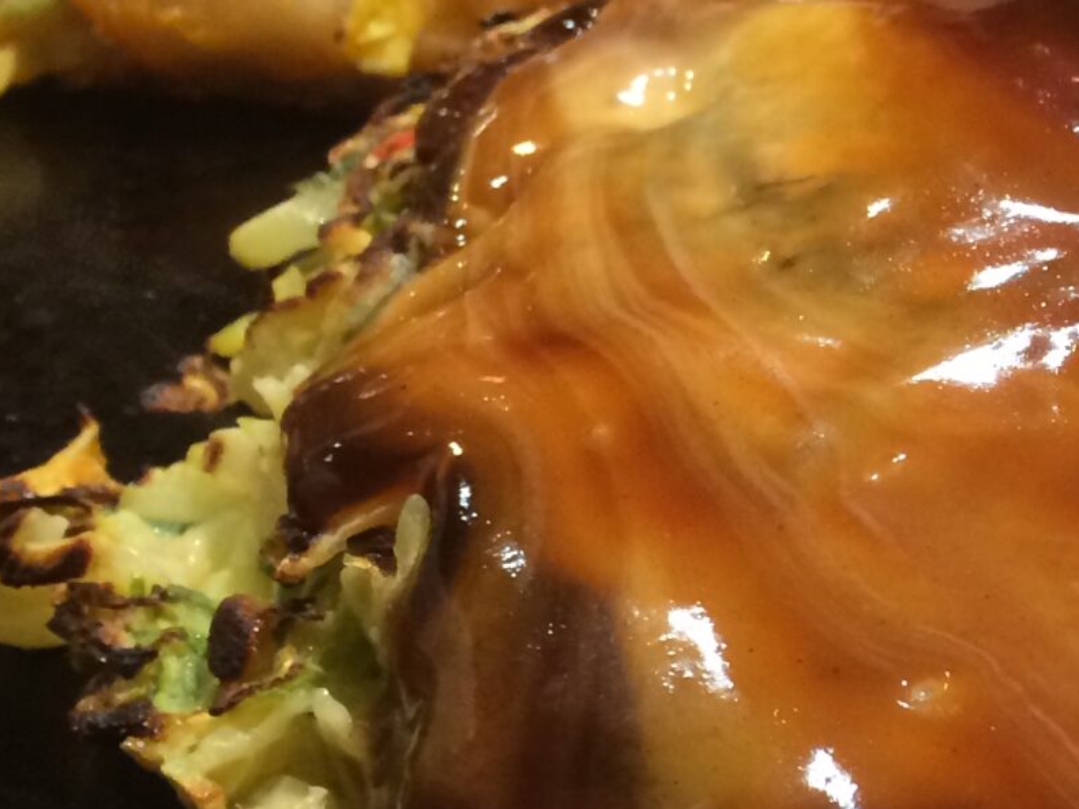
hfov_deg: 18.7
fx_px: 3024
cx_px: 1413
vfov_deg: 15.2
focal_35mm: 97
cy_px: 370
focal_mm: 4.12
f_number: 2.2
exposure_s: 1/30
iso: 125
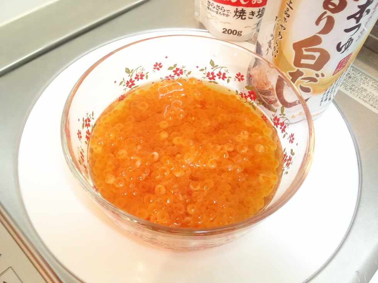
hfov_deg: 52.6
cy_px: 142
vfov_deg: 40.7
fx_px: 382
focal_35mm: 35
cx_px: 189
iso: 160
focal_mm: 4.28
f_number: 2.4
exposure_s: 1/20
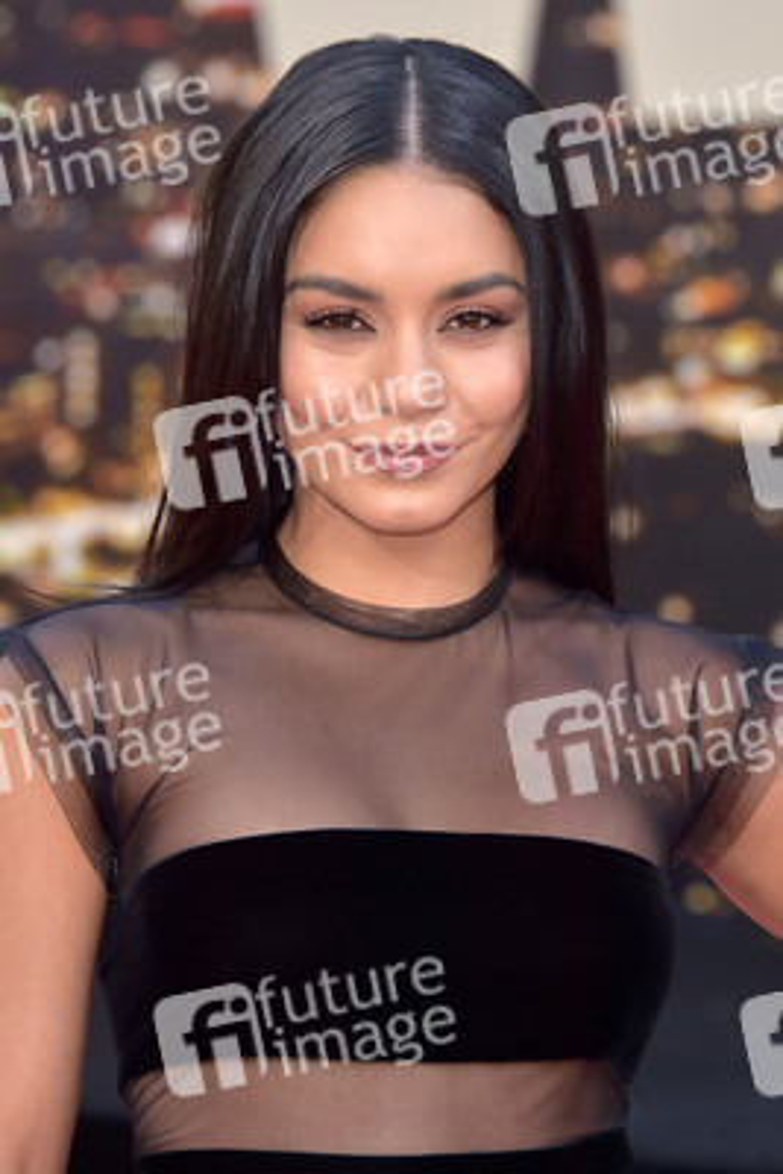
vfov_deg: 10.8
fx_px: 6193
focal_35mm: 190
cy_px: 587
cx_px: 392
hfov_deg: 7.2
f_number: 7.1
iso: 500
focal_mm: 190
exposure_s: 1/250
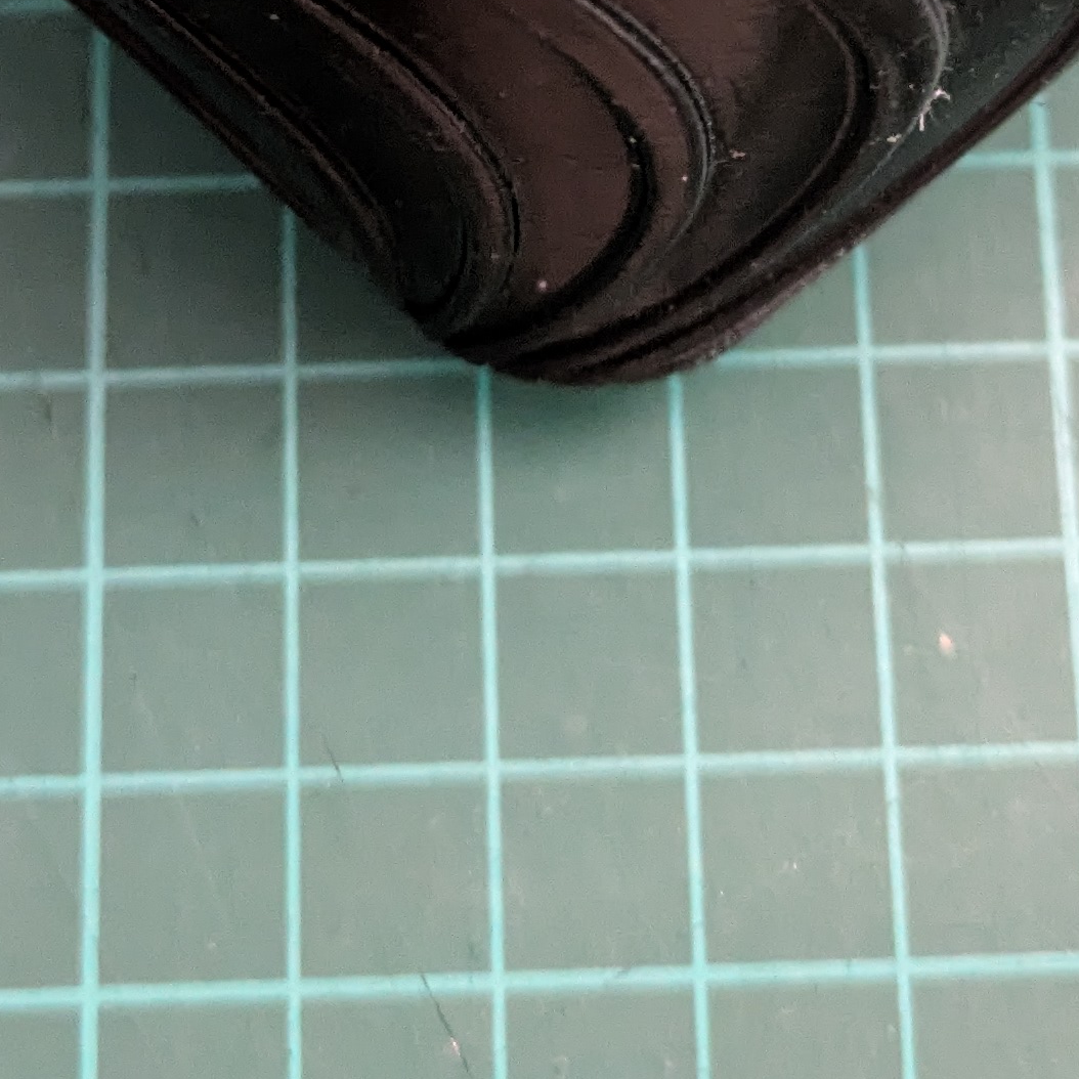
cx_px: 557
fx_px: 3421
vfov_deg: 16.8
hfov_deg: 17.9
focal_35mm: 97
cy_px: -368
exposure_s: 1/25
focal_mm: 5.43
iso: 1776
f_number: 1.89
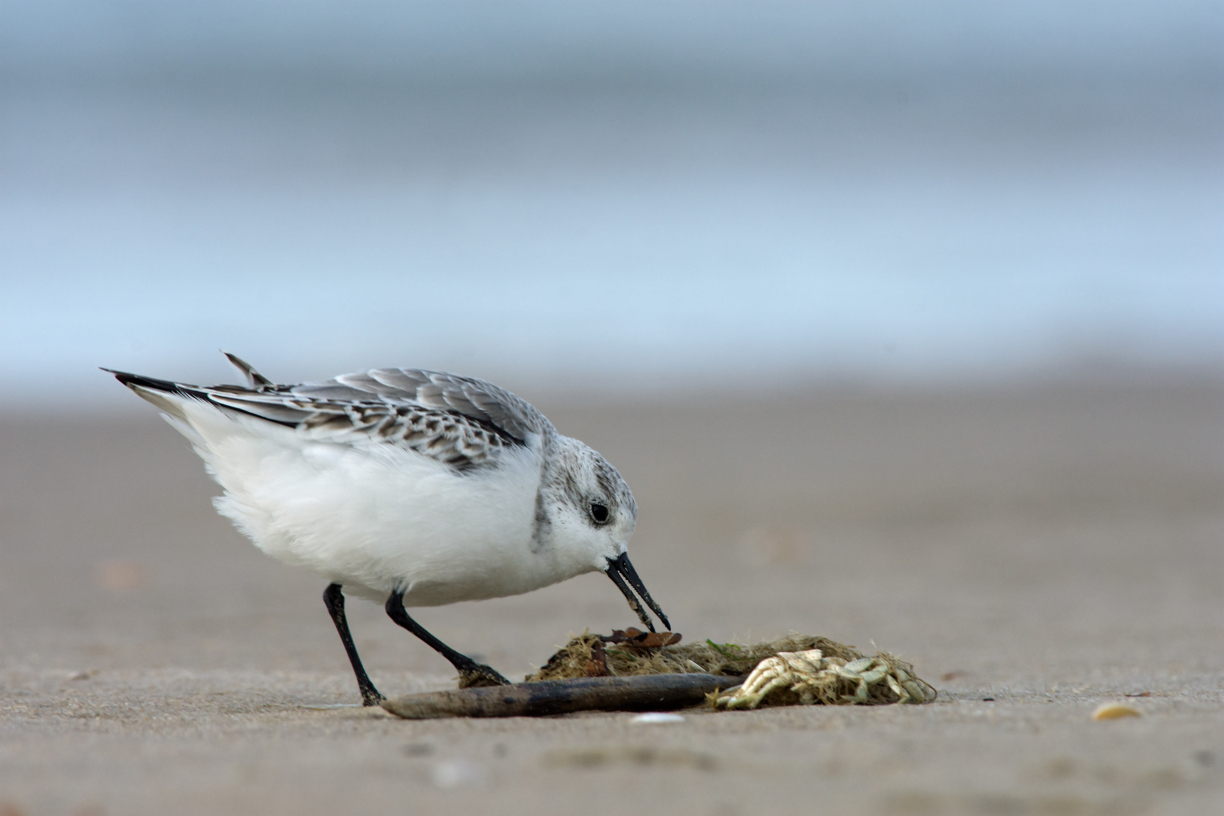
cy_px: 408
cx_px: 612
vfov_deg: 1.8
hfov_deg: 2.7
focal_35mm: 750
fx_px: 25498
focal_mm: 500
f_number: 10
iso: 500
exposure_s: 1/500
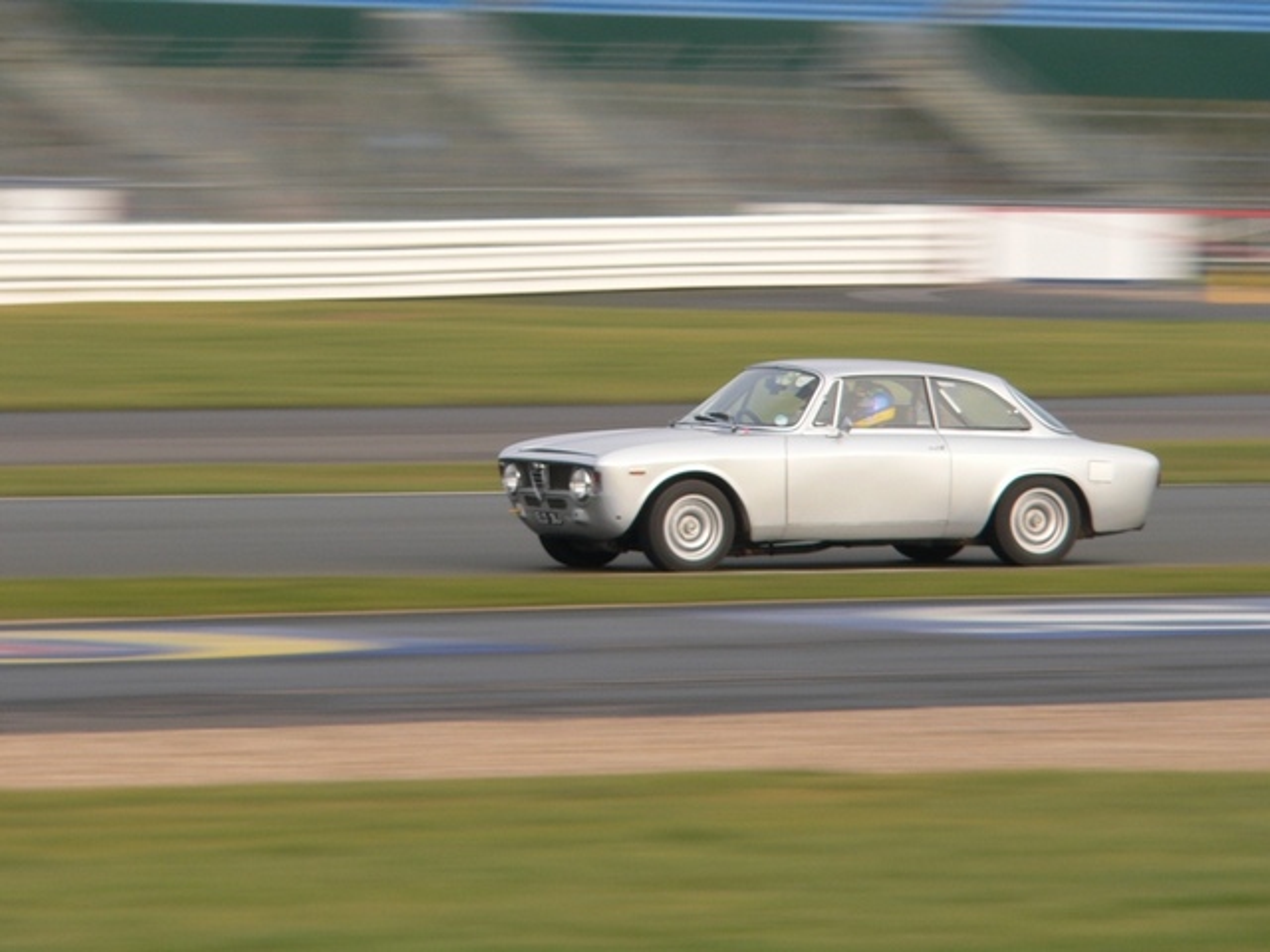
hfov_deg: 4.6
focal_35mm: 432
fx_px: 15849
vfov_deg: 3.4
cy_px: 476
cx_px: 635
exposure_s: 1/50
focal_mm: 72
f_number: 7.3
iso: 80
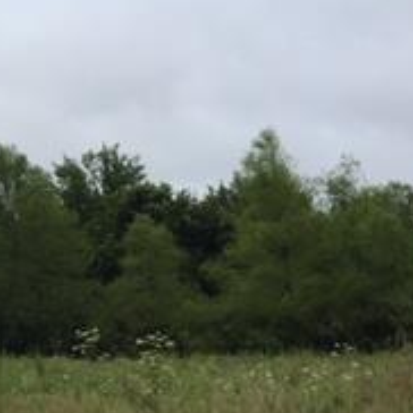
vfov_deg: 18.9
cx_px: -209
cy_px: 377
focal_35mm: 90
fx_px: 1215
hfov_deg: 17.4
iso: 32
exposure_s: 1/2825
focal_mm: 4.15
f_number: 2.2
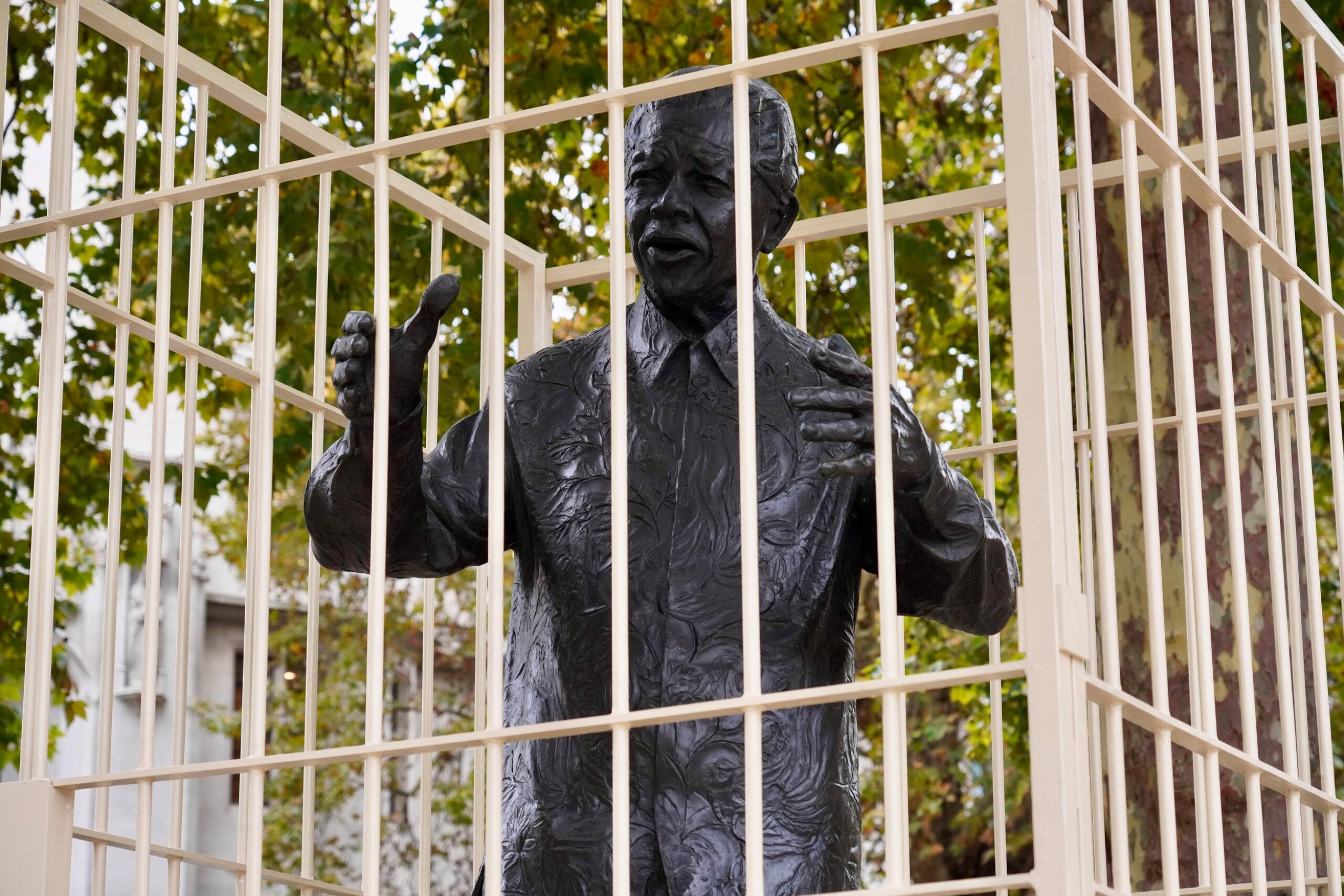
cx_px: 672
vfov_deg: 16.7
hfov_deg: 24.8
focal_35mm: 82
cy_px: 448
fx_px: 3061
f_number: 5.6
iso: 2000
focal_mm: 82
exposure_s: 1/400
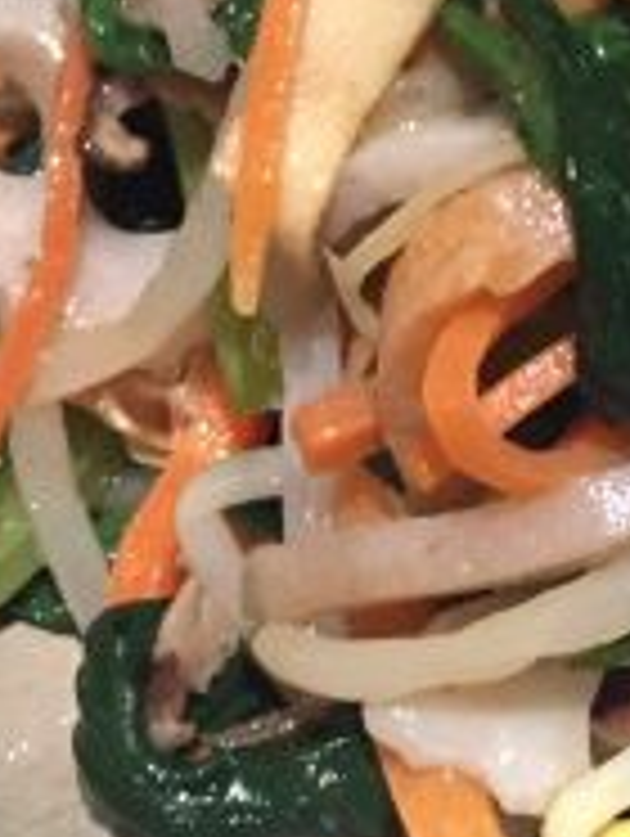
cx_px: 709
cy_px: 36
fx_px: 2639
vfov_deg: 17.7
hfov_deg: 13.3
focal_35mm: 109
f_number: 2.2
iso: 320
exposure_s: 1/17
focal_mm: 4.15
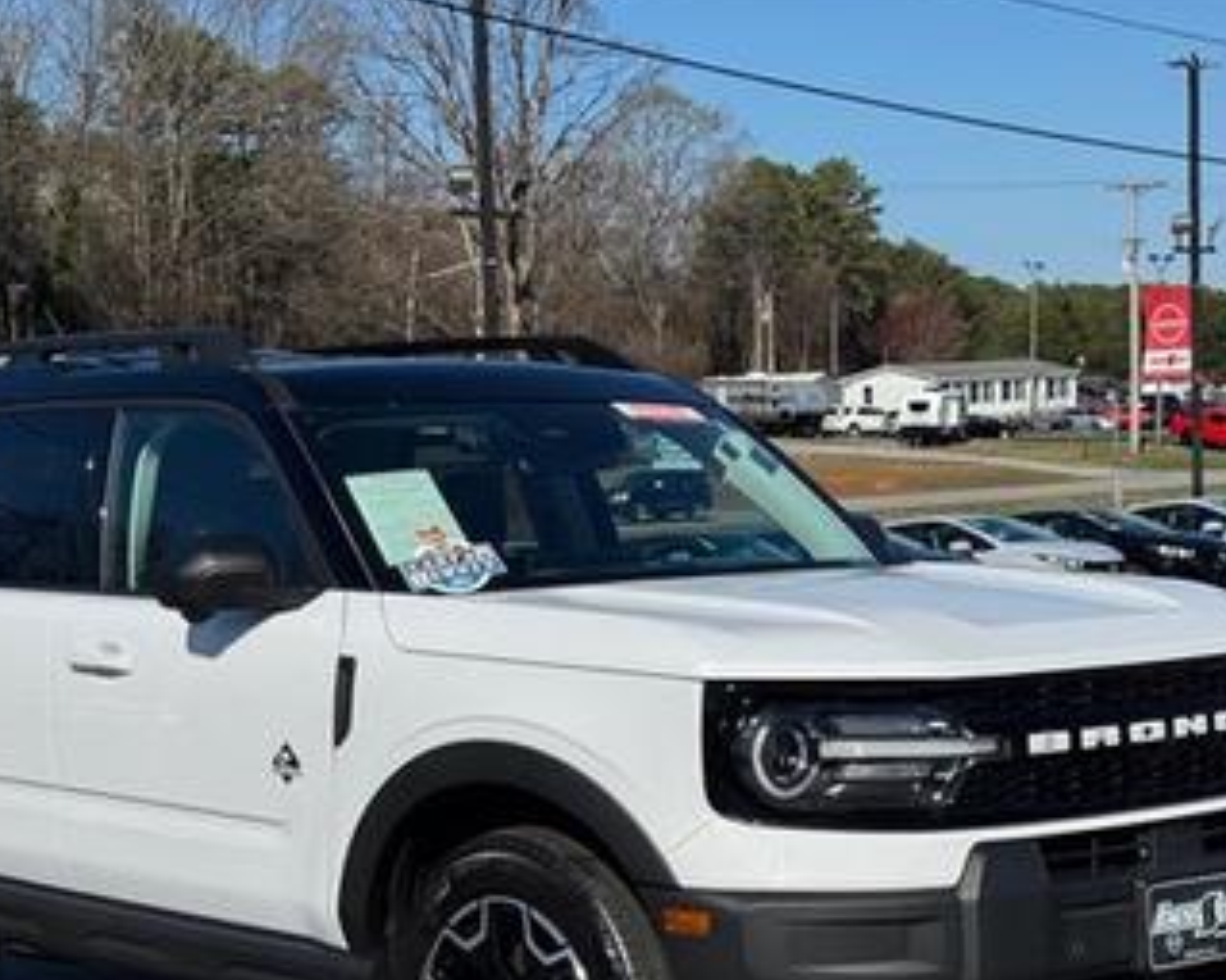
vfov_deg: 20.6
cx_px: 553
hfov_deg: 25.7
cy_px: 703
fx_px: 2684
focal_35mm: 74
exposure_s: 1/7937
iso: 64
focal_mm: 6.76
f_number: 1.78
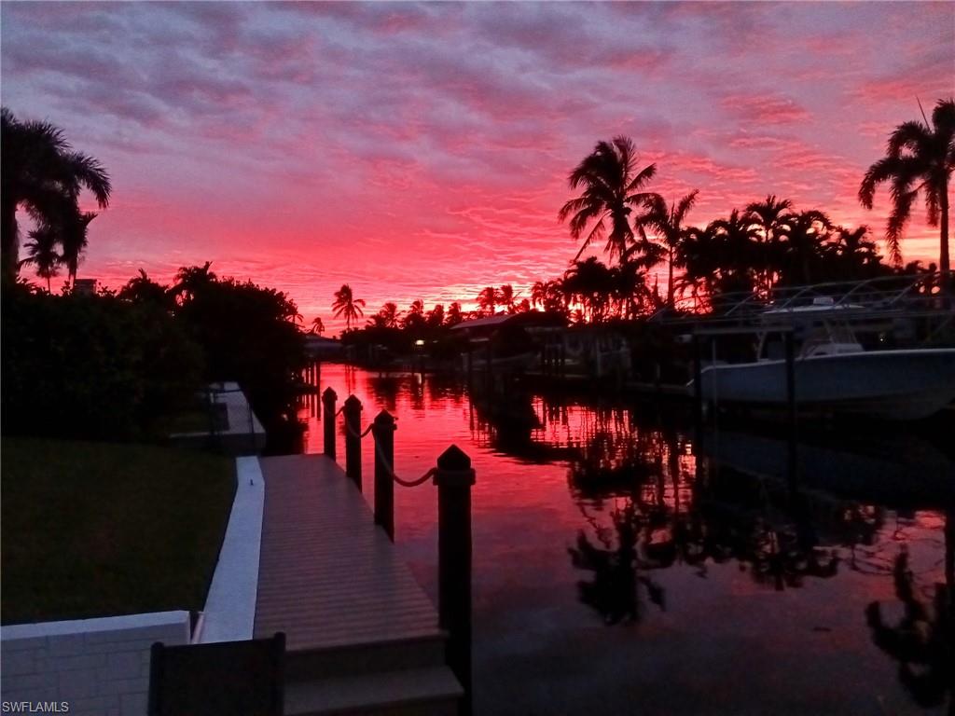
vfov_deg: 51.4
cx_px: 478
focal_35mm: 27
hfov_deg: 65.3
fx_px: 745
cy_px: 358
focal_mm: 4
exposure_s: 1/120
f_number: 1.8
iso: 800
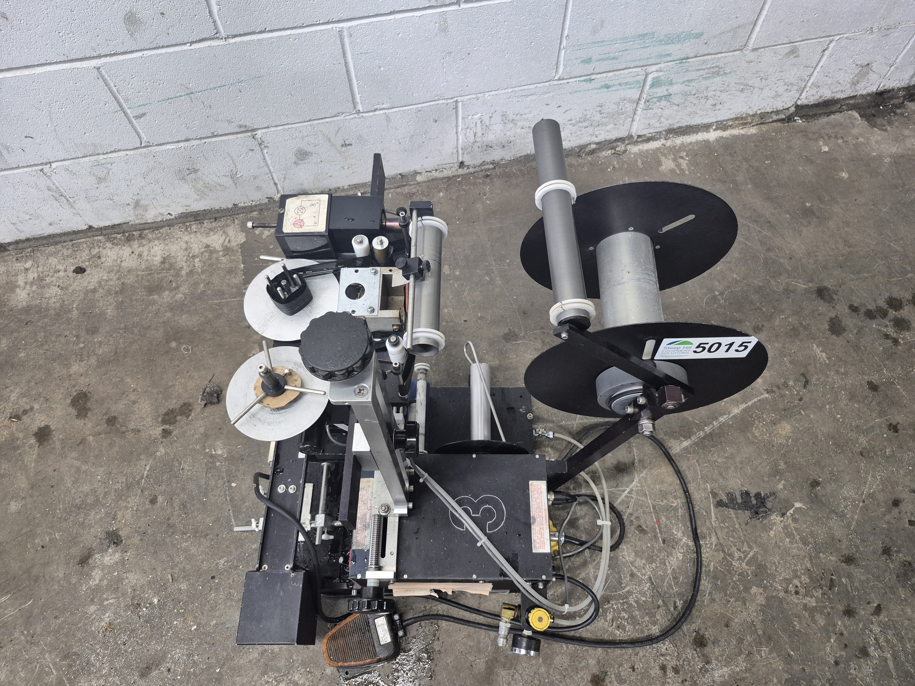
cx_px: 458
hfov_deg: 73.9
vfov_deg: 58.9
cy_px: 343
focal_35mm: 23
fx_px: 608
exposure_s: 1/120
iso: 640
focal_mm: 5.4
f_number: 1.8
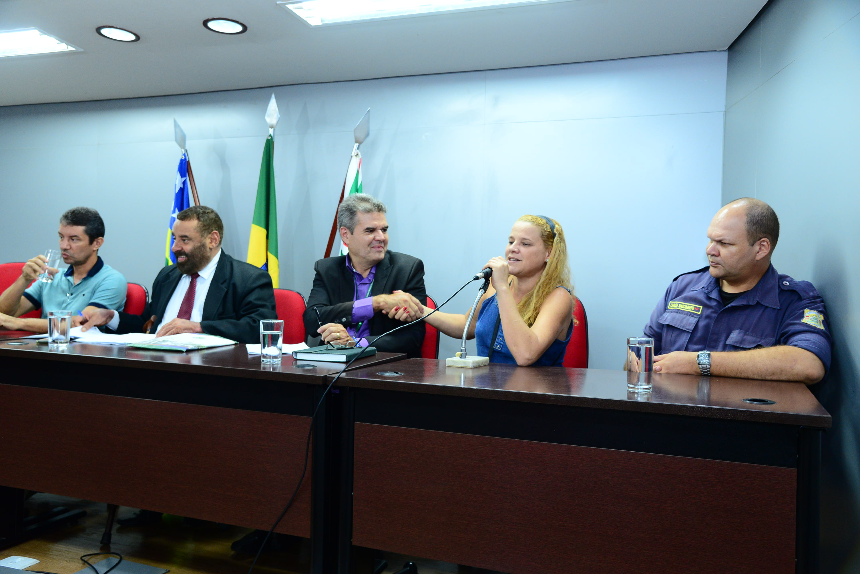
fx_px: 741
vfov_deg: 42.4
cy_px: 287
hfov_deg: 60.3
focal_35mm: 31
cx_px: 430
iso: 1600
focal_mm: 31
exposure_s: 1/60
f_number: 5
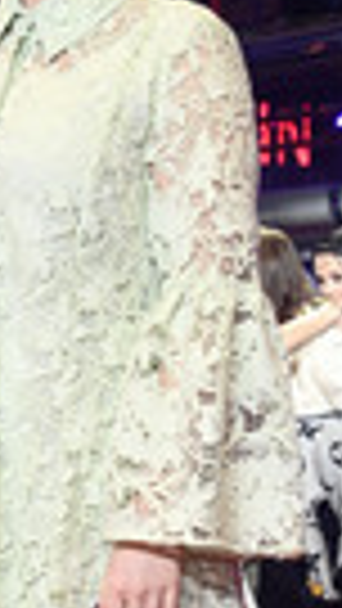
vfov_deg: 12.6
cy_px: 540
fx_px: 2739
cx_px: -189
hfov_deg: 7.0
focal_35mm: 170
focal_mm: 55
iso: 5000
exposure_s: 1/200
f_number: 5.6
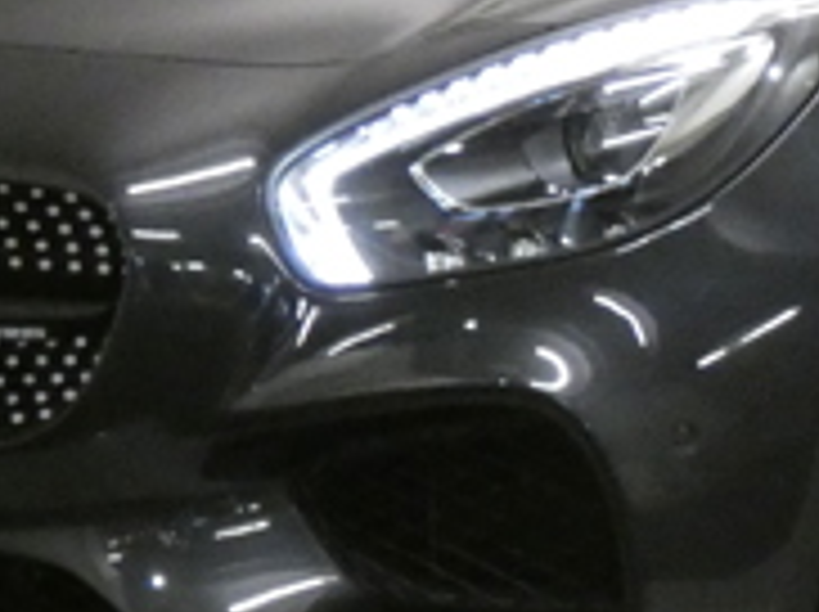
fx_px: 5718
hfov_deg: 8.1
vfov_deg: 6.1
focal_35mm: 242
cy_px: 86
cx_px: 1134
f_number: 4
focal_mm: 9.9
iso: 1600
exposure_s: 1/80
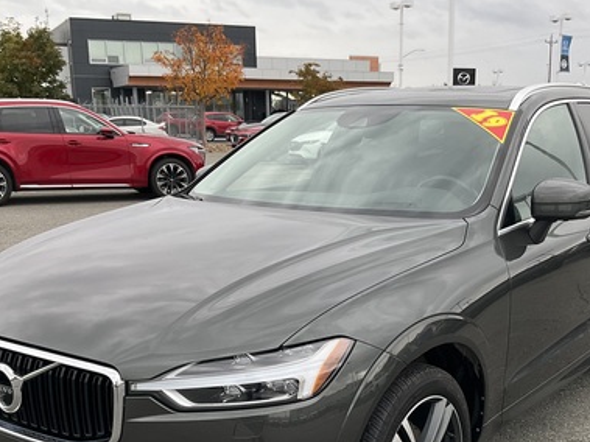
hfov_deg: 38.8
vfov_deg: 29.0
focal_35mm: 49
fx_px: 835
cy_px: 358
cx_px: 347
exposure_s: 1/122
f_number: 1.8
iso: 32
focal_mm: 3
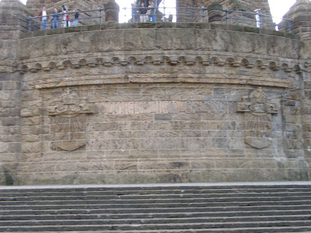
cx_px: 156
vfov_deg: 29.1
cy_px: 116
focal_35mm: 50
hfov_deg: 38.2
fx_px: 449
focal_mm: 10.4
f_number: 2.8
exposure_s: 1/103
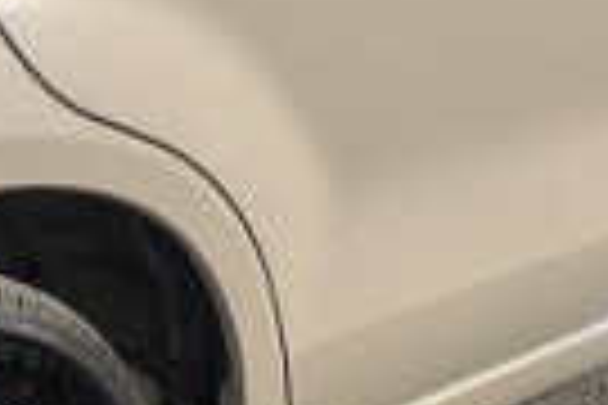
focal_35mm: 154
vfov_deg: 8.8
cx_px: 182
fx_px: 2601
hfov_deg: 13.3
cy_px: -126
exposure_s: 1/4739
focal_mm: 5.43
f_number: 1.89
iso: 47
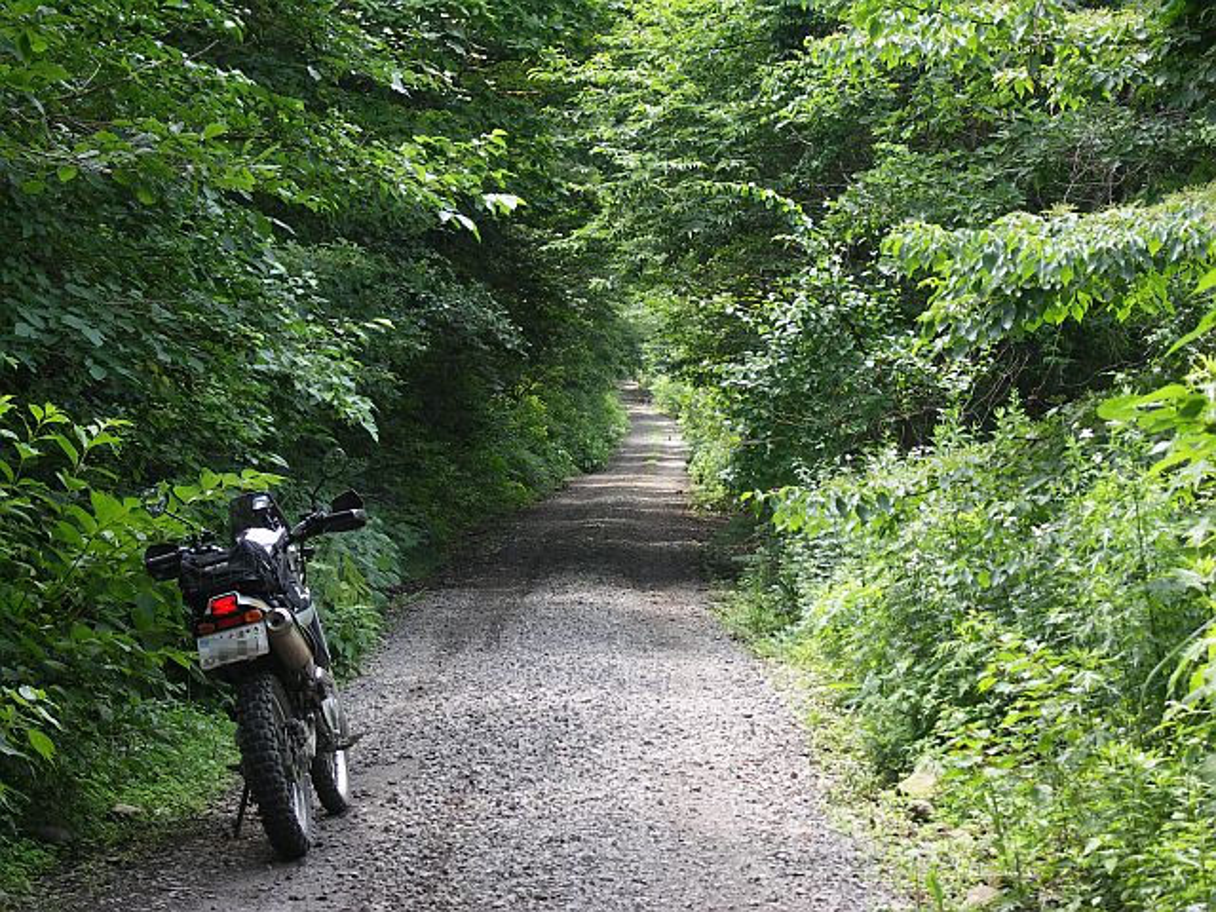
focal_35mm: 93
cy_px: 456
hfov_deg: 21.1
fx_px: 3267
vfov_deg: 15.9
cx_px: 608
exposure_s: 1/100
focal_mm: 24.1
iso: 50
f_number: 3.5
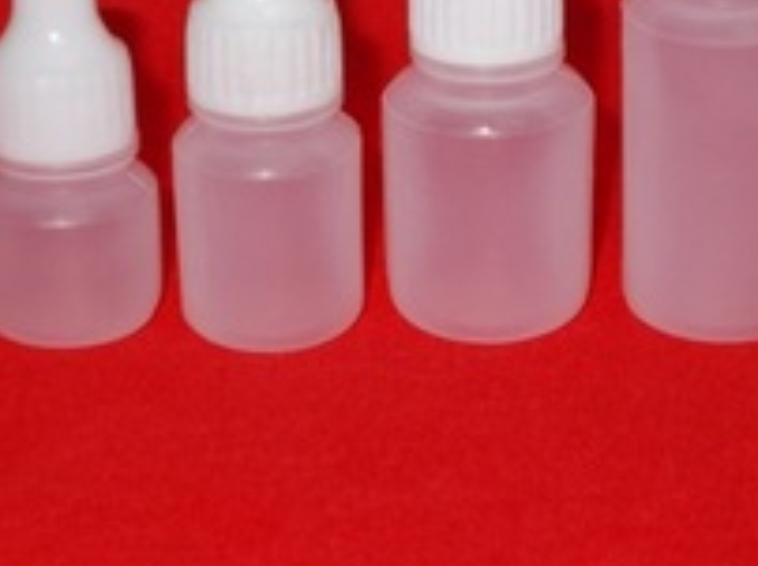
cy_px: 2
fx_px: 2384
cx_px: 458
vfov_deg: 13.4
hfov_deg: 18.0
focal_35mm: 109
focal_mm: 7.9
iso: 200
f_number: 4.2
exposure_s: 1/30
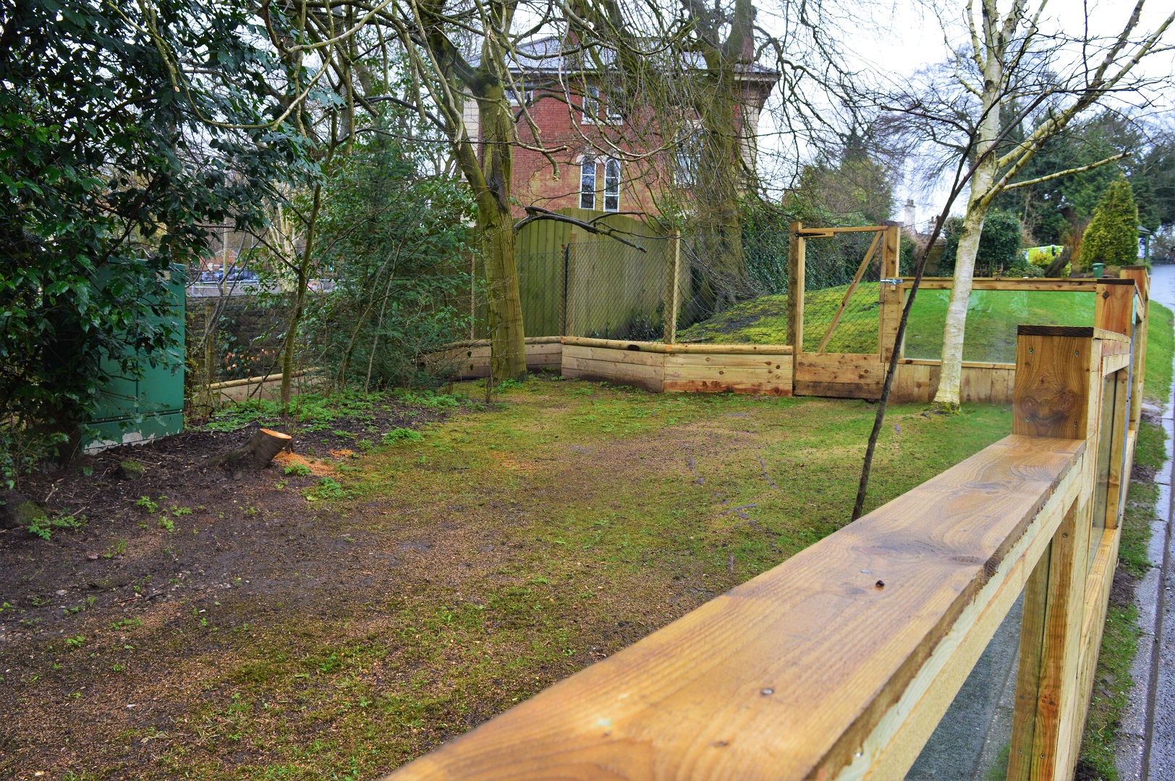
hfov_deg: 67.4
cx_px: 588
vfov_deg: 47.9
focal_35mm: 27
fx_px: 881
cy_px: 390
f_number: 9
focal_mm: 18
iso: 400
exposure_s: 1/100
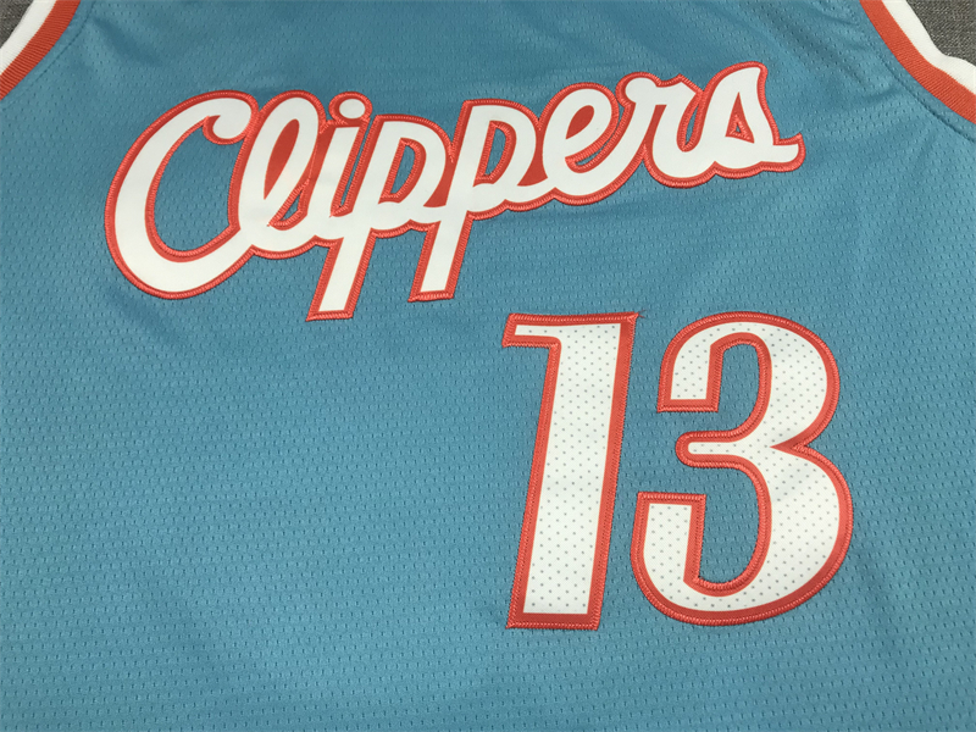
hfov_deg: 63.4
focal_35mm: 28
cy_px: 366
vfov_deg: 49.7
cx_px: 488
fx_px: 789
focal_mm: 3.99
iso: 32
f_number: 1.8
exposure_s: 1/100
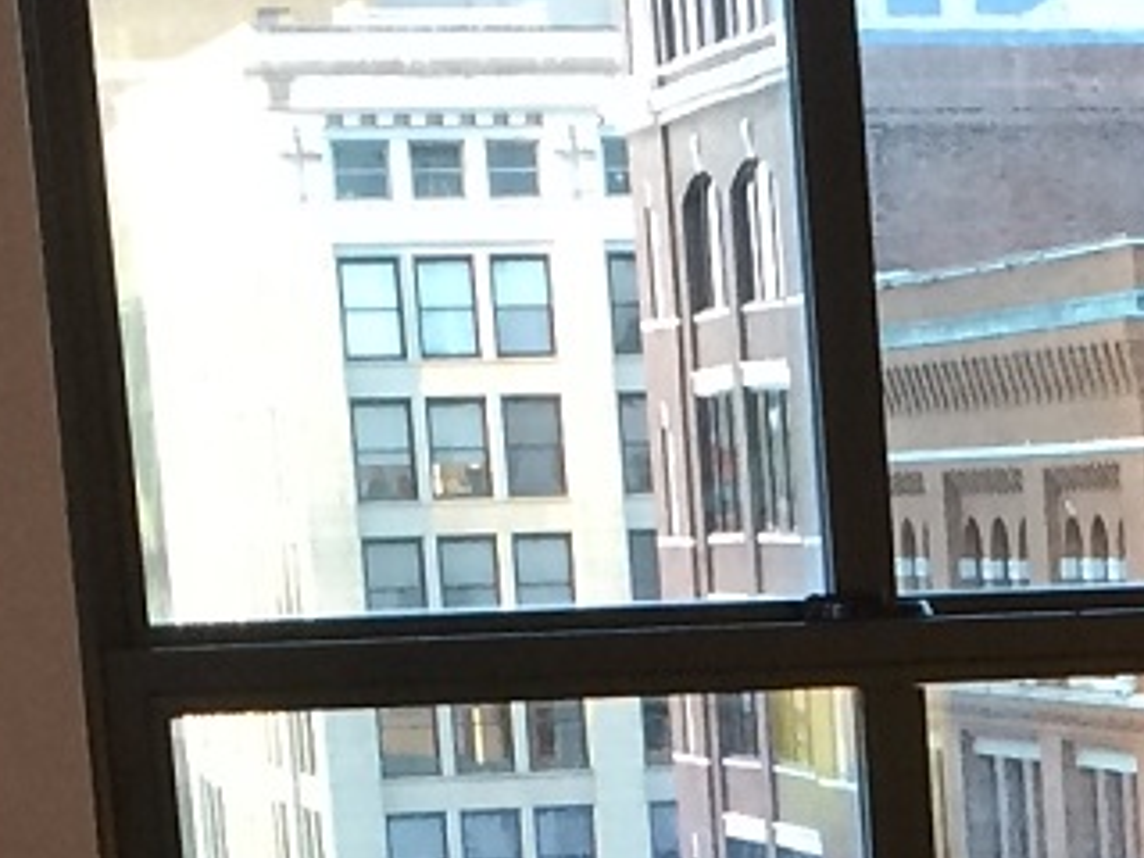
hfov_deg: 10.5
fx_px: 5982
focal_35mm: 181
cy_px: 1805
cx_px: 1748
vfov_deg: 7.8
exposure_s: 1/30
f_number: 2.2
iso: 40
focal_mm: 4.15
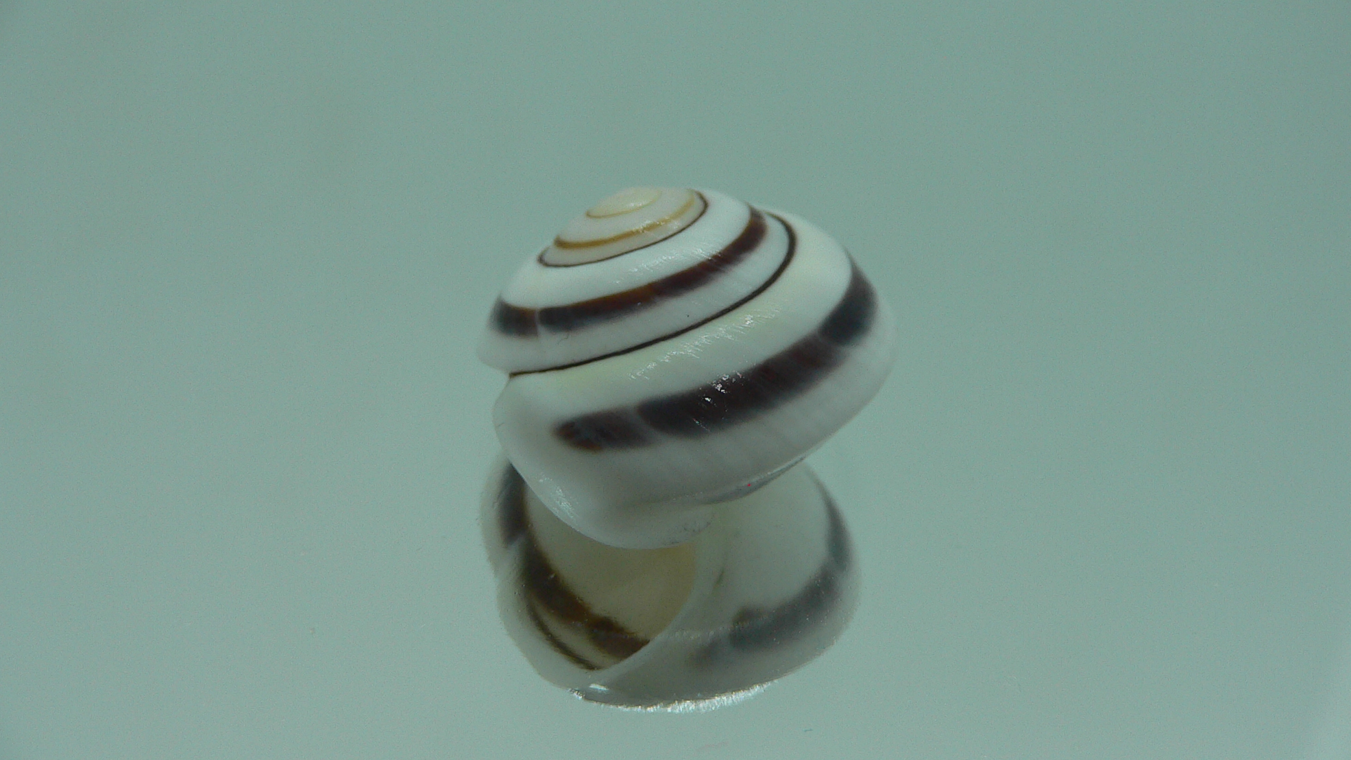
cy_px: 383
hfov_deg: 51.6
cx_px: 672
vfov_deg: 30.4
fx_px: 1397
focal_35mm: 39
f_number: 2.8
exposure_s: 1/80
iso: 80
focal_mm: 4.6
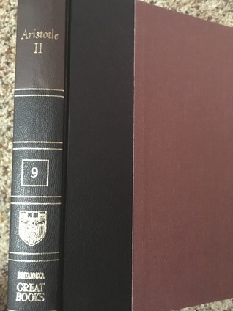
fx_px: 260
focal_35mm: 29
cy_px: 156
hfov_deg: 48.2
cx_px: 116
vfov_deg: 61.7
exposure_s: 1/15
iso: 1000
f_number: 2.2
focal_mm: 4.15
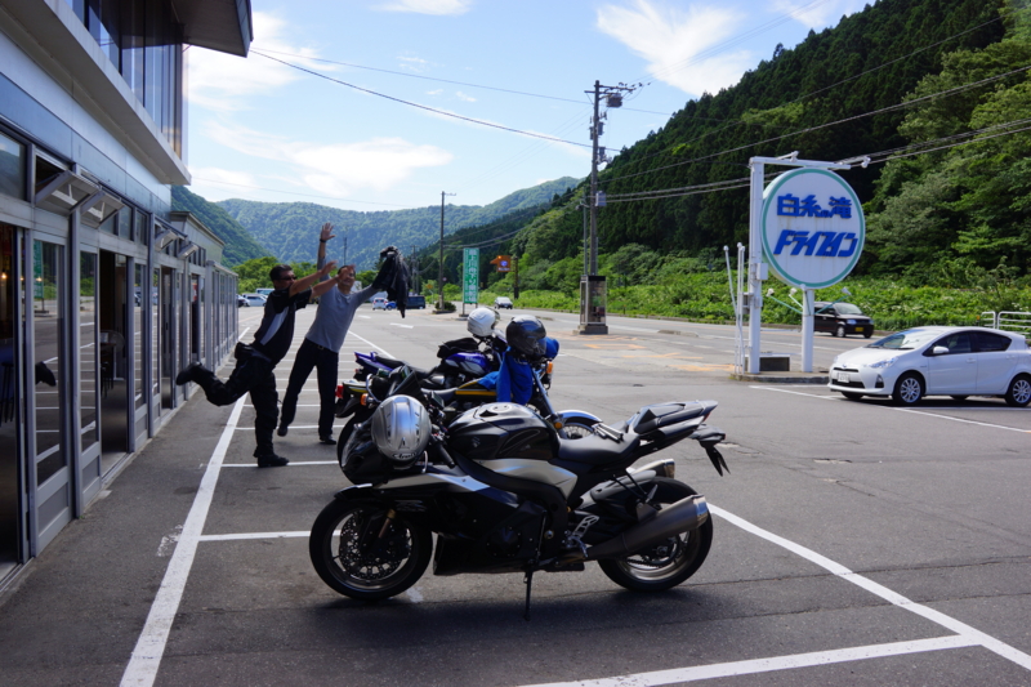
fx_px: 859
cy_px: 344
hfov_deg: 61.9
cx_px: 516
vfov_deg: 43.6
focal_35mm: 30
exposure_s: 1/100
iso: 100
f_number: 10
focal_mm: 20
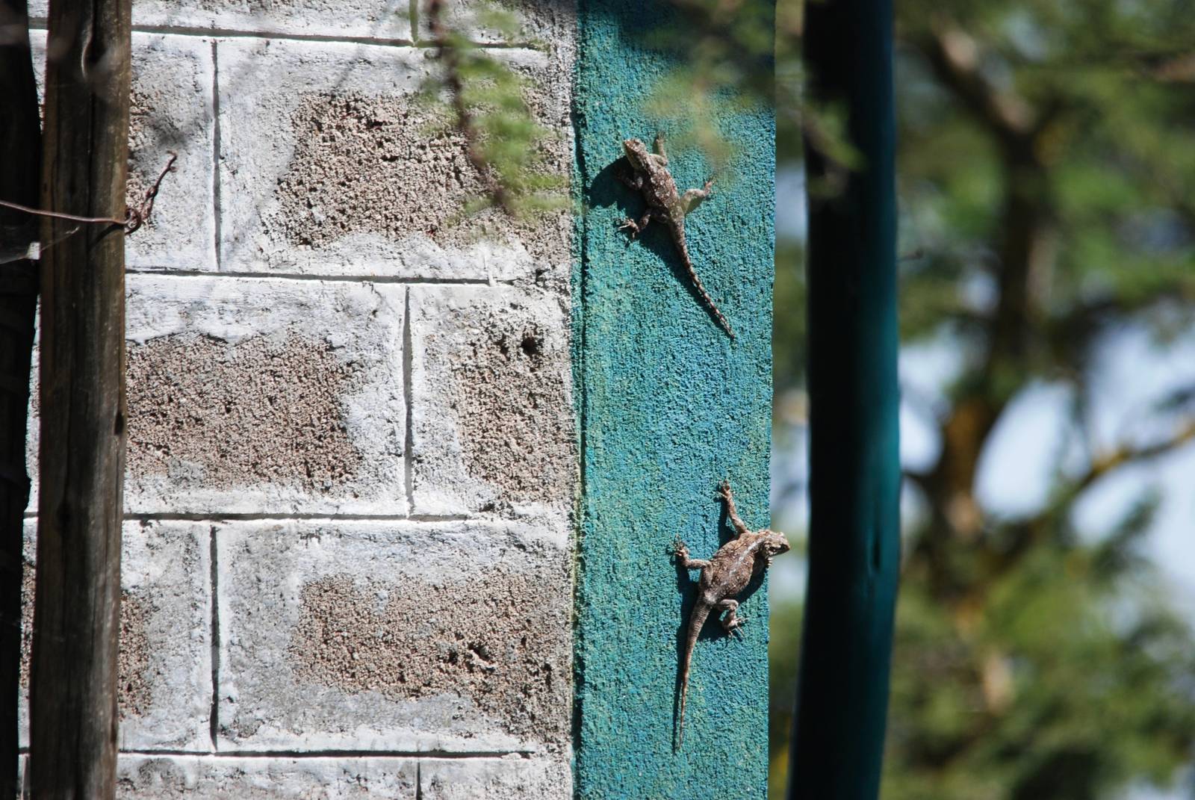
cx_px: 598
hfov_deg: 2.7
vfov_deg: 1.8
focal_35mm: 750
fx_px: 24925
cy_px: 400
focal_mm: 500
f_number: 6.3
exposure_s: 1/500
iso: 280
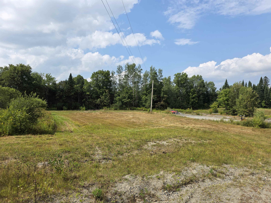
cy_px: 102
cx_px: 136
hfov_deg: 73.9
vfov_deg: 58.9
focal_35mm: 23
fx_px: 180
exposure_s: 1/6574
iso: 80
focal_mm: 6.3
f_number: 1.7
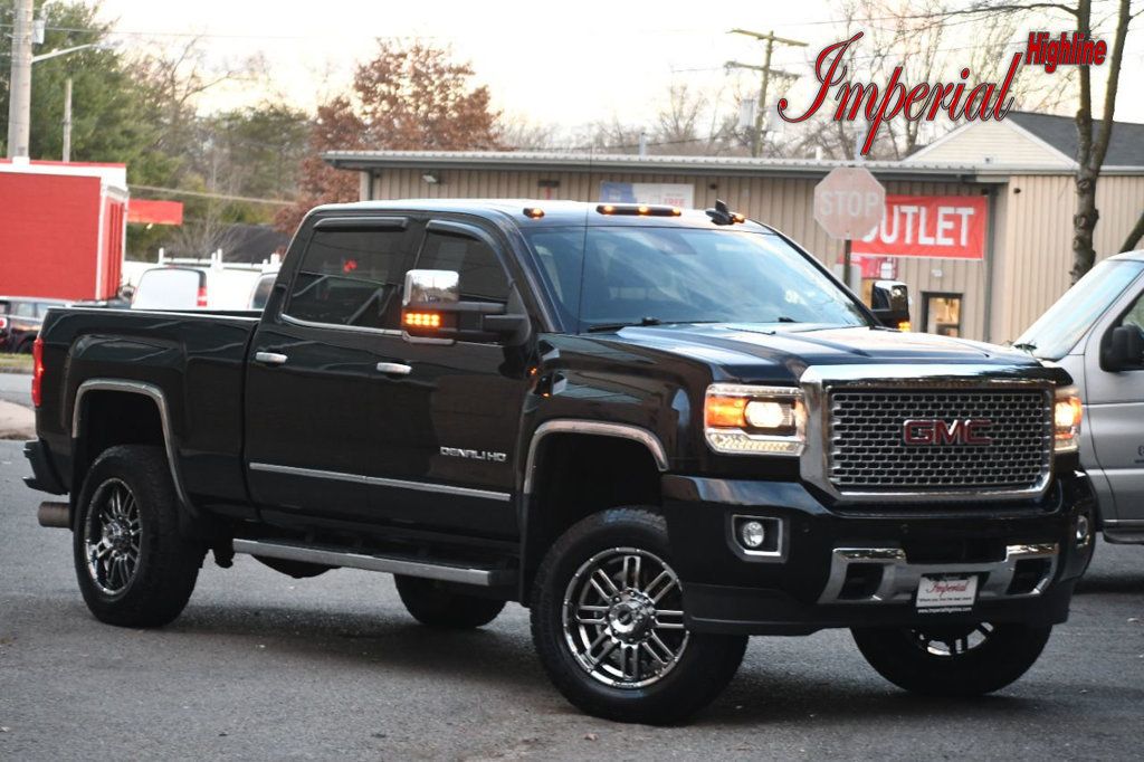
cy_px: 381
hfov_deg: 15.9
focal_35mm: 129
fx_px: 4098
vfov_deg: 10.6
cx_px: 572
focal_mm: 86
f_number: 4.8
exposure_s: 1/125
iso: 1000
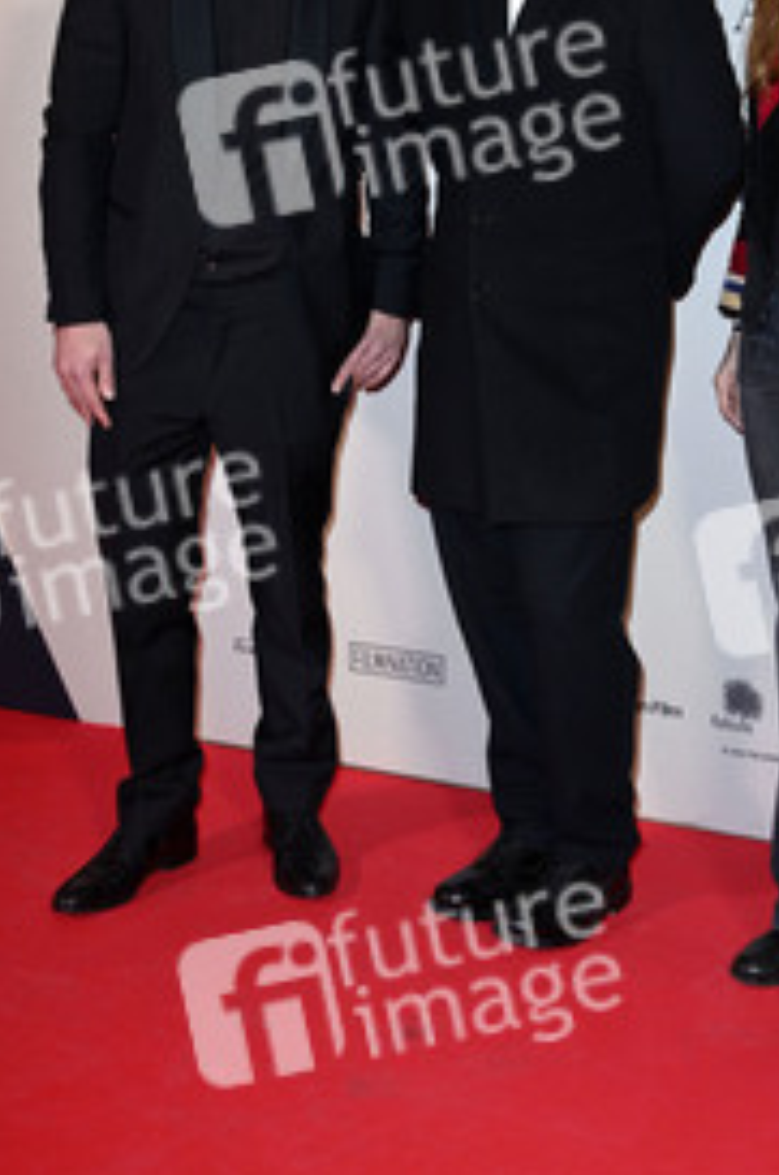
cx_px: 525
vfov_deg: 30.2
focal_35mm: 66
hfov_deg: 20.5
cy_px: 340
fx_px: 2150
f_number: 5.6
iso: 800
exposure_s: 1/200
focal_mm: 45
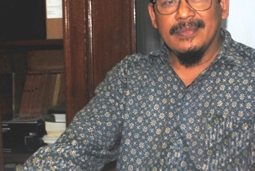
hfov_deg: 26.6
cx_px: 137
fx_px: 539
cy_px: 73
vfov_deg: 18.0
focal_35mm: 76
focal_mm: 24
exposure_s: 1/60
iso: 200
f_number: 4
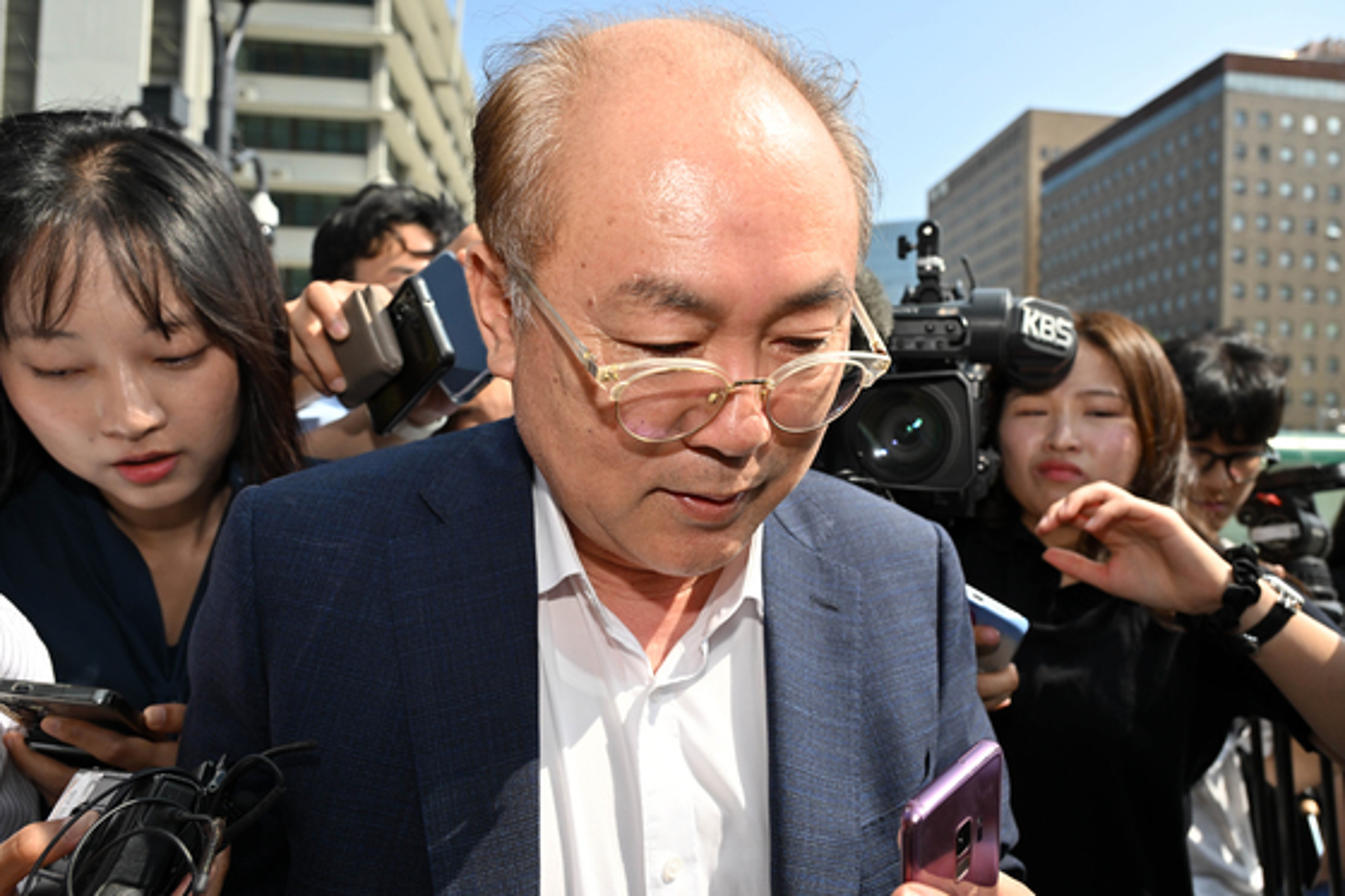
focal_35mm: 24
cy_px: 448
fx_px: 896
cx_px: 672
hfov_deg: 73.8
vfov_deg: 53.1
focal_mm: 24
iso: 500
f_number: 5.6
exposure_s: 1/2000
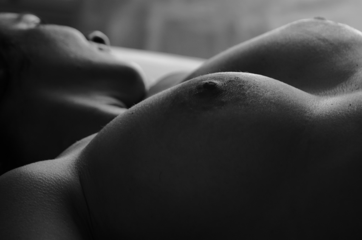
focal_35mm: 135
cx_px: 181
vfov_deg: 10.1
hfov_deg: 15.2
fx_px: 1356
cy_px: 120
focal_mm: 90
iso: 400
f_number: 5
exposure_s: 1/100
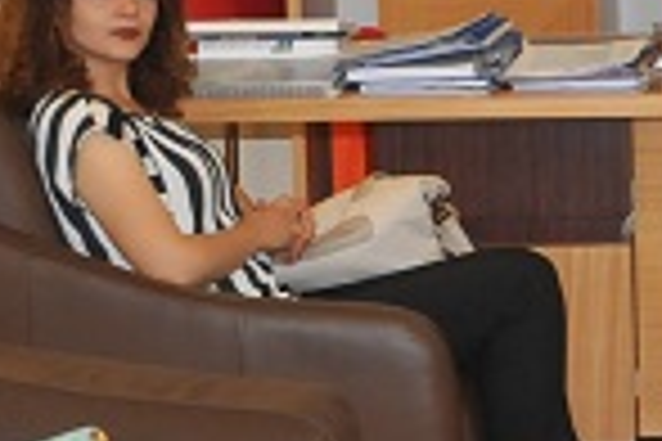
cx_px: 1000
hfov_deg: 9.8
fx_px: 3736
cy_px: 153
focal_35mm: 203
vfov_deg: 6.8
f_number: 5
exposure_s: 1/60
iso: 800
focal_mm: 31
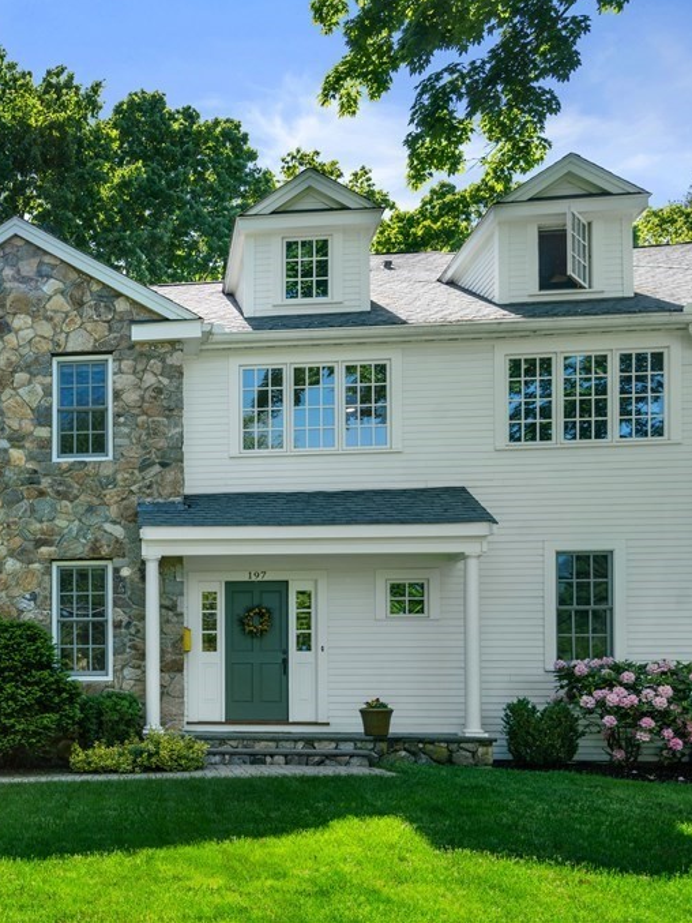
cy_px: 459
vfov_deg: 56.8
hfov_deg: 39.7
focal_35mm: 32
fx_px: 853
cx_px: 25
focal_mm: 22
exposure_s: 1/125
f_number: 7.1
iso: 400
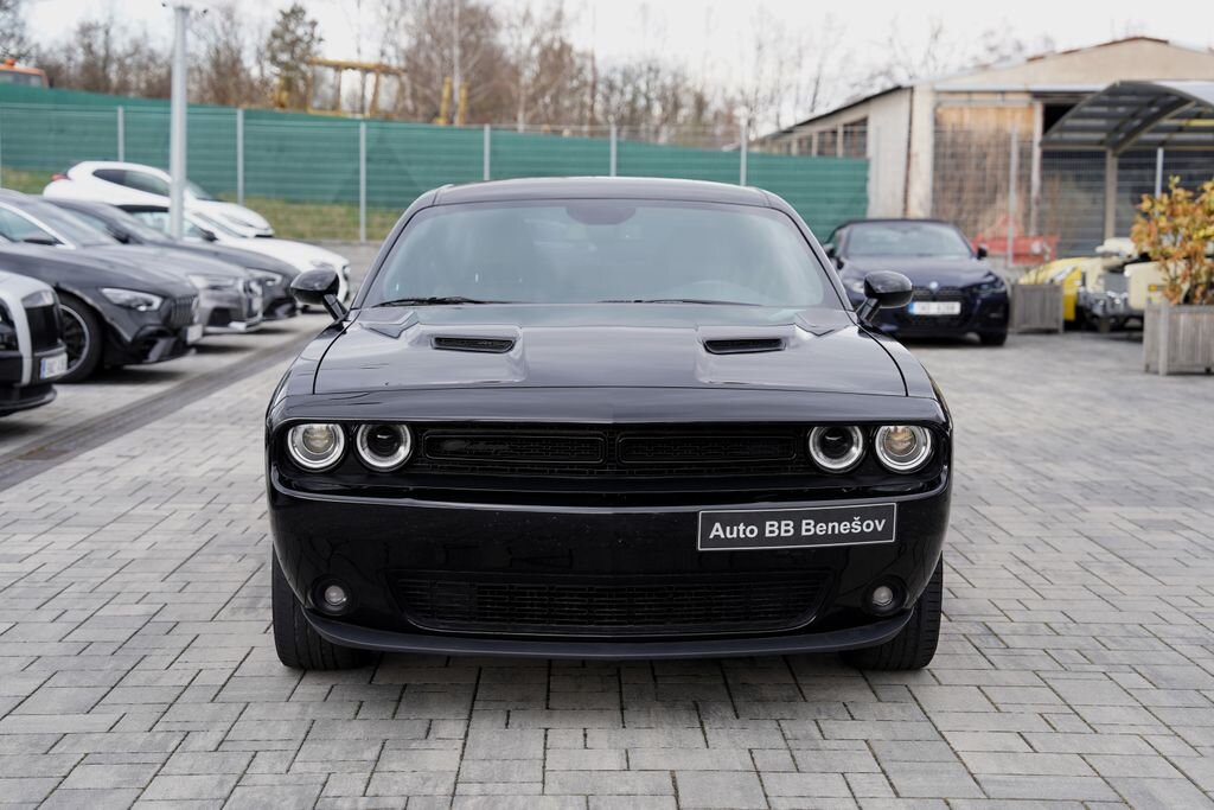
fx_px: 1990
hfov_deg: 33.9
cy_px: 405
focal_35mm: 59
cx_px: 607
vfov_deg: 23.0
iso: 100
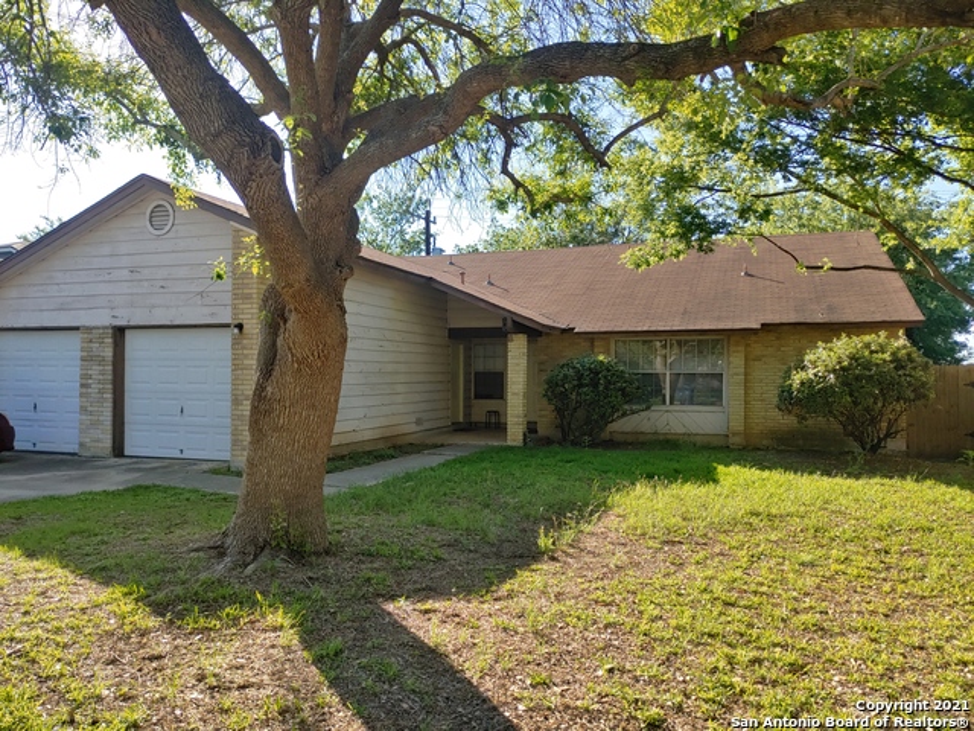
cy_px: 366
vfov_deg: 53.1
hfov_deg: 67.3
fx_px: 732
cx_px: 487
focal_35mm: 26
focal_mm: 4.36
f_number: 1.8
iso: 50
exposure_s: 1/877
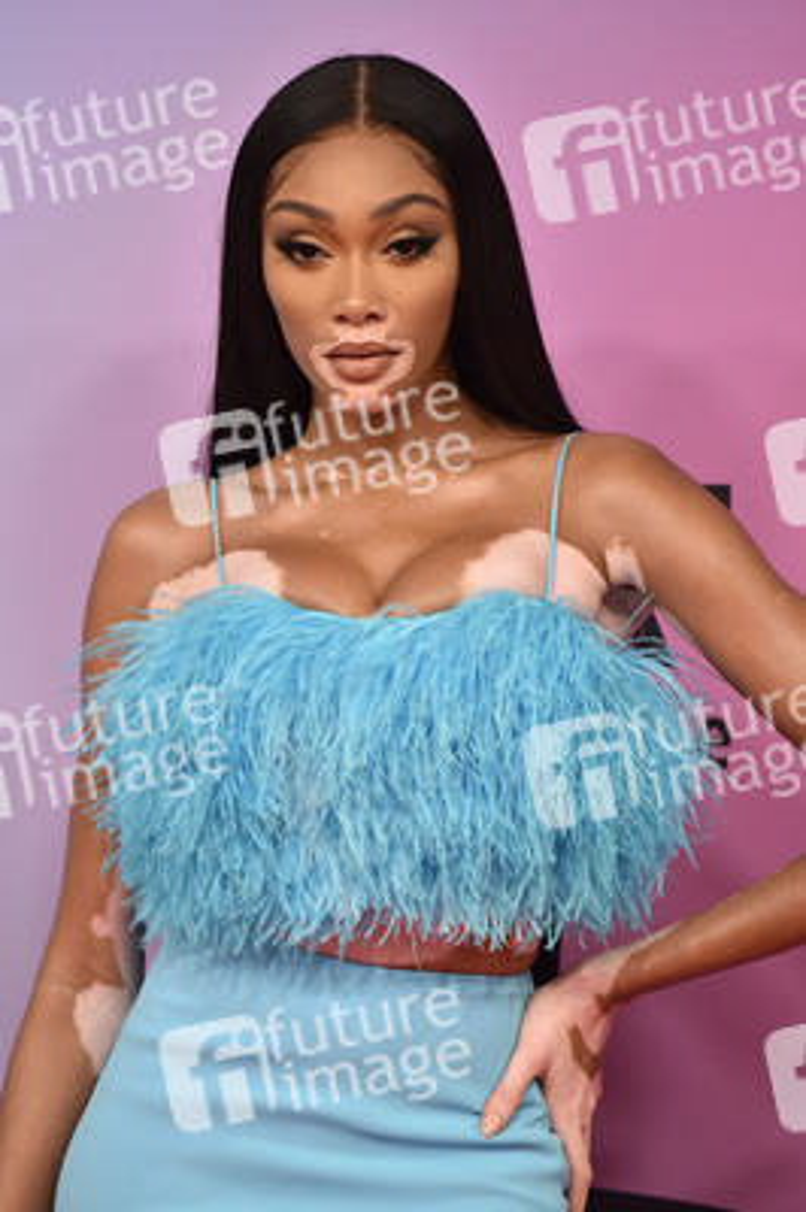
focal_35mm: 200
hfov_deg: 6.9
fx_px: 6728
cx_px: 403
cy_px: 606
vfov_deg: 10.3
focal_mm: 200
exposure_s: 1/200
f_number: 5.6
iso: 2000
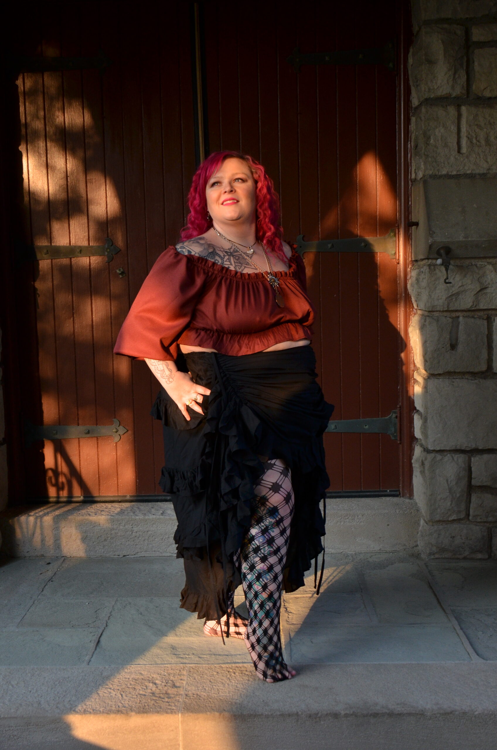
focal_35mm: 42
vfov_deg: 46.5
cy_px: 375
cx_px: 248
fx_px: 873
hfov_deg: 31.8
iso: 400
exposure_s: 1/200
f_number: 5.6
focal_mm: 28
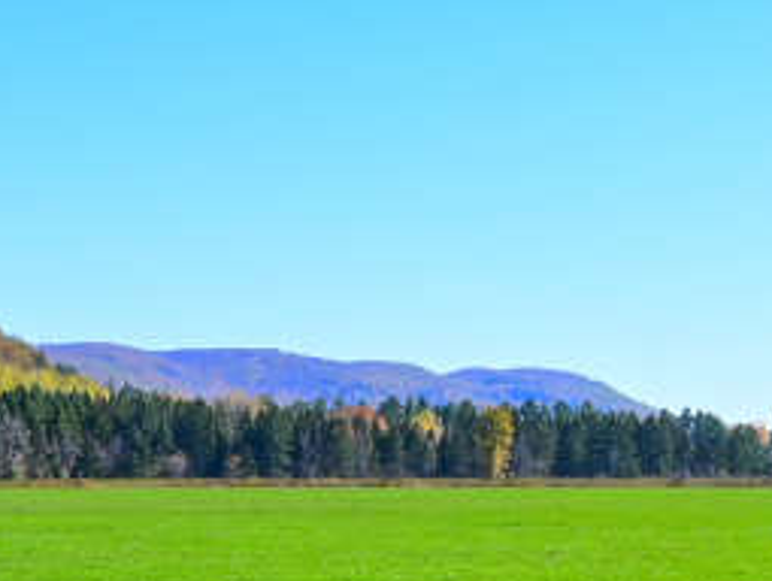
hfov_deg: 13.8
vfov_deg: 10.3
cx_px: 327
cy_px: 696
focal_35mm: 142
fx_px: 3177
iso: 100
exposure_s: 1/80
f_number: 11
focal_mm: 21
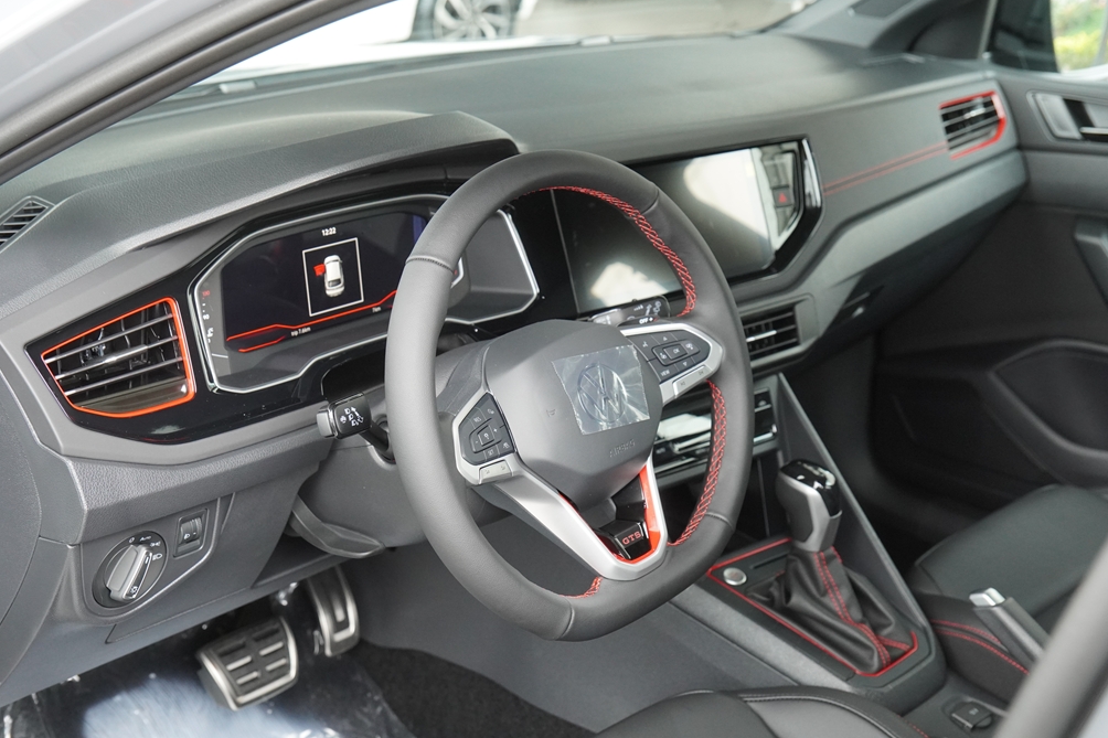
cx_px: 552
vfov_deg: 26.7
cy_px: 365
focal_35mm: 51
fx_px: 1554
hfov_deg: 39.2
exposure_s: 1/160
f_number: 4
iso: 1600
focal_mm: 33
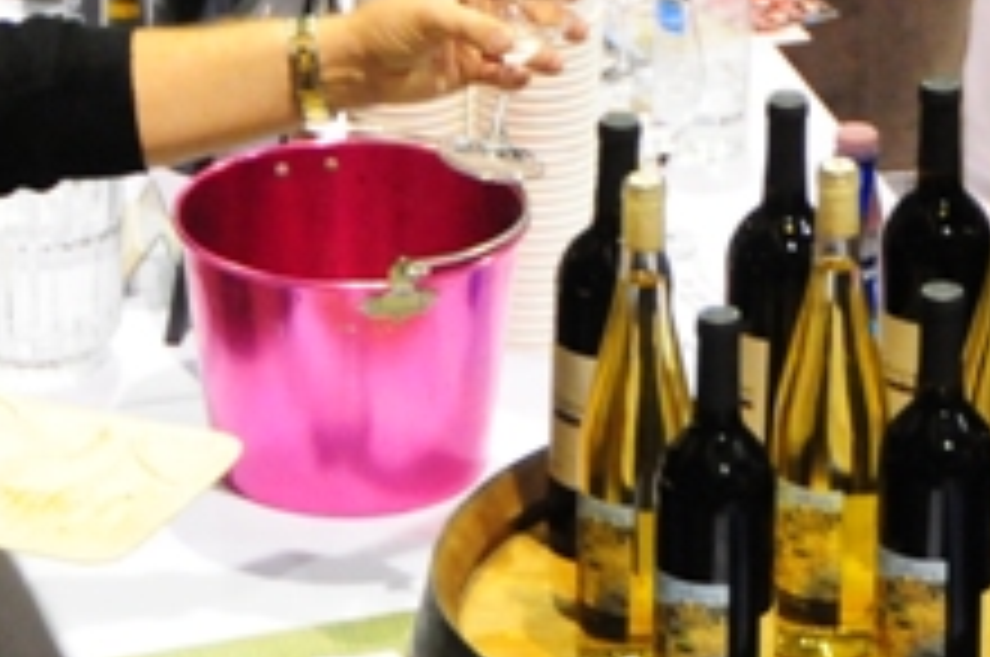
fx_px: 11253
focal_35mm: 410
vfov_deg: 3.3
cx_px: 860
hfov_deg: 5.0
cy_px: 7
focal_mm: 75
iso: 2500
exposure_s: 1/40
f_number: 5.6
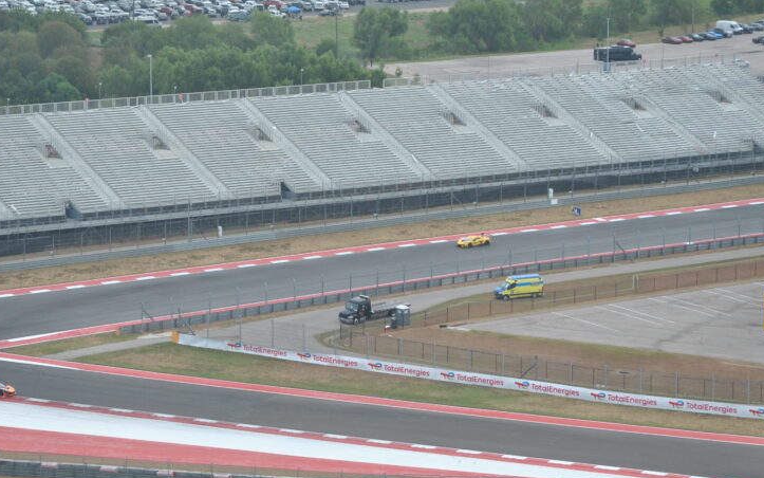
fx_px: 3248
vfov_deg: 8.4
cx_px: 344
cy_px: 293
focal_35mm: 156
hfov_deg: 13.4
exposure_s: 1/400
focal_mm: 72
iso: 200
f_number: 5
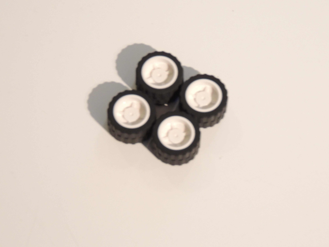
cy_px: 124
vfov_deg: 8.7
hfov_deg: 11.6
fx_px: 1616
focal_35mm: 170
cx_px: 164
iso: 800
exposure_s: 1/8
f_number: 4.5
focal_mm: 30.3
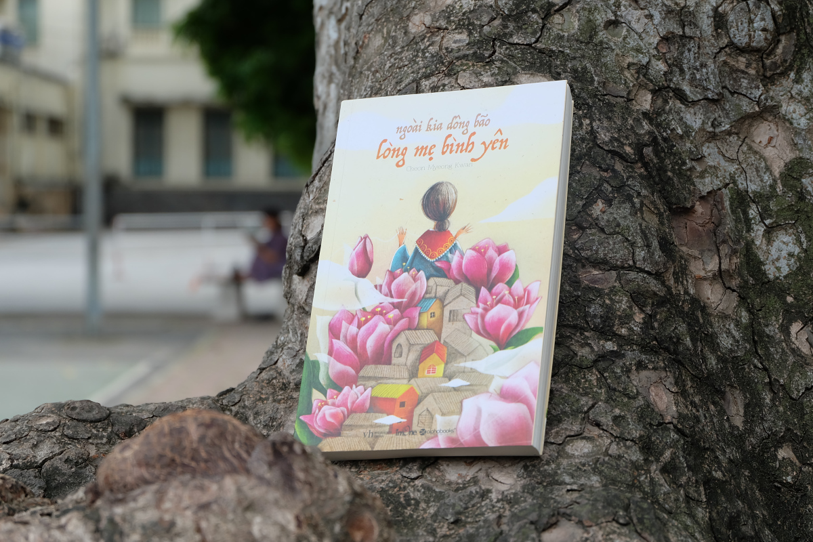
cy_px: 271
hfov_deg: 27.0
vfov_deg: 18.2
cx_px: 406
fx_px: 1694
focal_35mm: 75
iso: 400
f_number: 5.6
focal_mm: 50
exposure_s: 1/250
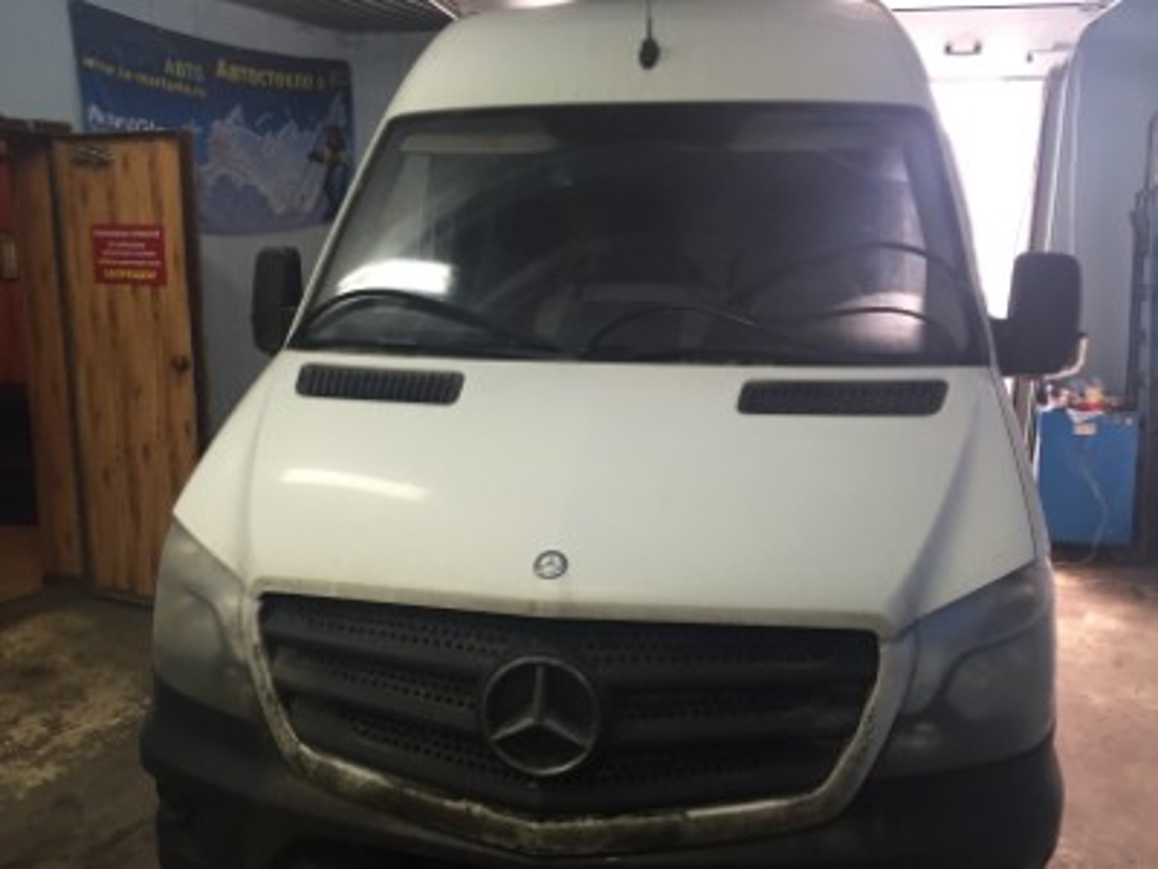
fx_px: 970
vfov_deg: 48.2
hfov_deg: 61.7
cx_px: 579
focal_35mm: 29
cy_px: 434
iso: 100
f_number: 2.2
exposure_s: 1/33
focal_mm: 4.15
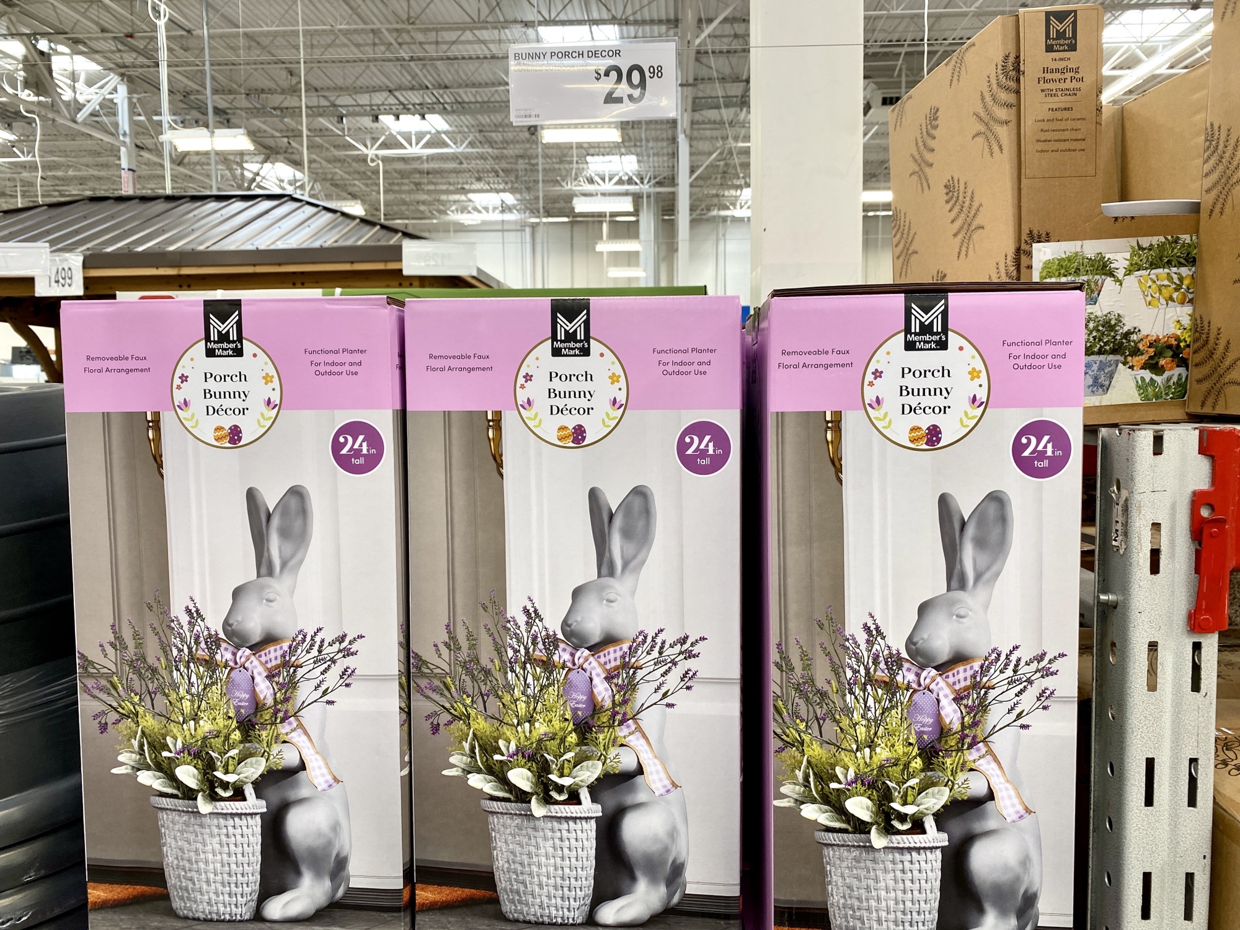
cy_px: 465
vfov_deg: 53.1
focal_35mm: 26
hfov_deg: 67.3
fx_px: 931
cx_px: 620
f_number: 1.8
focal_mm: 4.25
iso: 64
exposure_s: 1/121
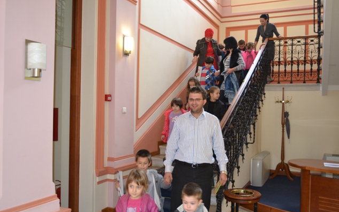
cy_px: 114
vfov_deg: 37.3
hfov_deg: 56.7
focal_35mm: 34
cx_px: 171
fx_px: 314
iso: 640
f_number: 4
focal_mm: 22
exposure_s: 1/30
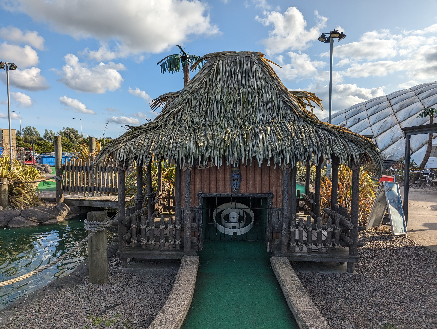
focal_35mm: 24
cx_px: 218
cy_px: 164
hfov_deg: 71.5
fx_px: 303
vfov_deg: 56.9
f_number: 1.85
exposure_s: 1/2020
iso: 45
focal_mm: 6.81
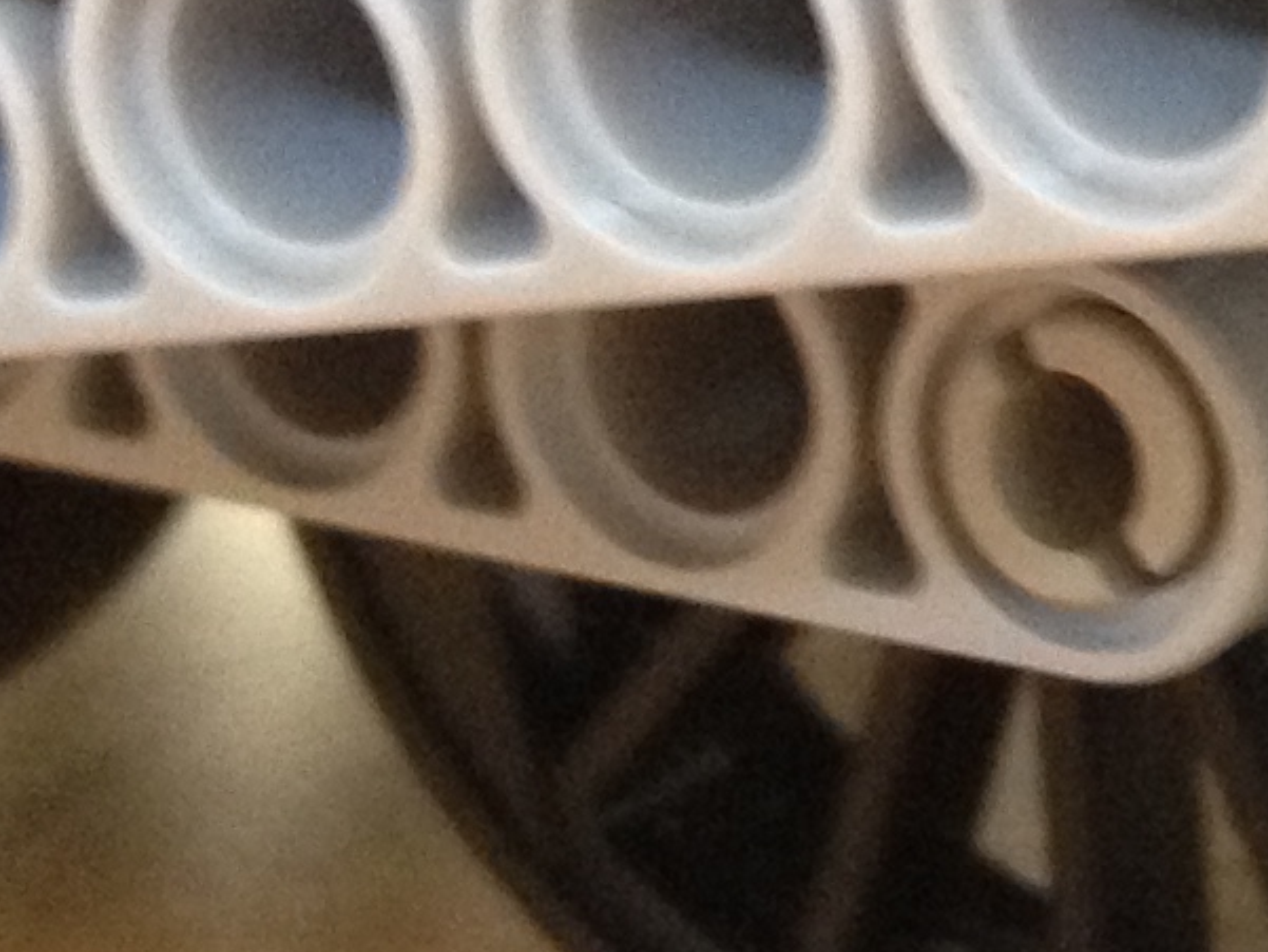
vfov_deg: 7.6
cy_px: -587
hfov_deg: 9.8
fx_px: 6961
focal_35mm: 190
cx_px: 2431
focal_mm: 4.28
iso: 250
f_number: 2.4
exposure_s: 1/20
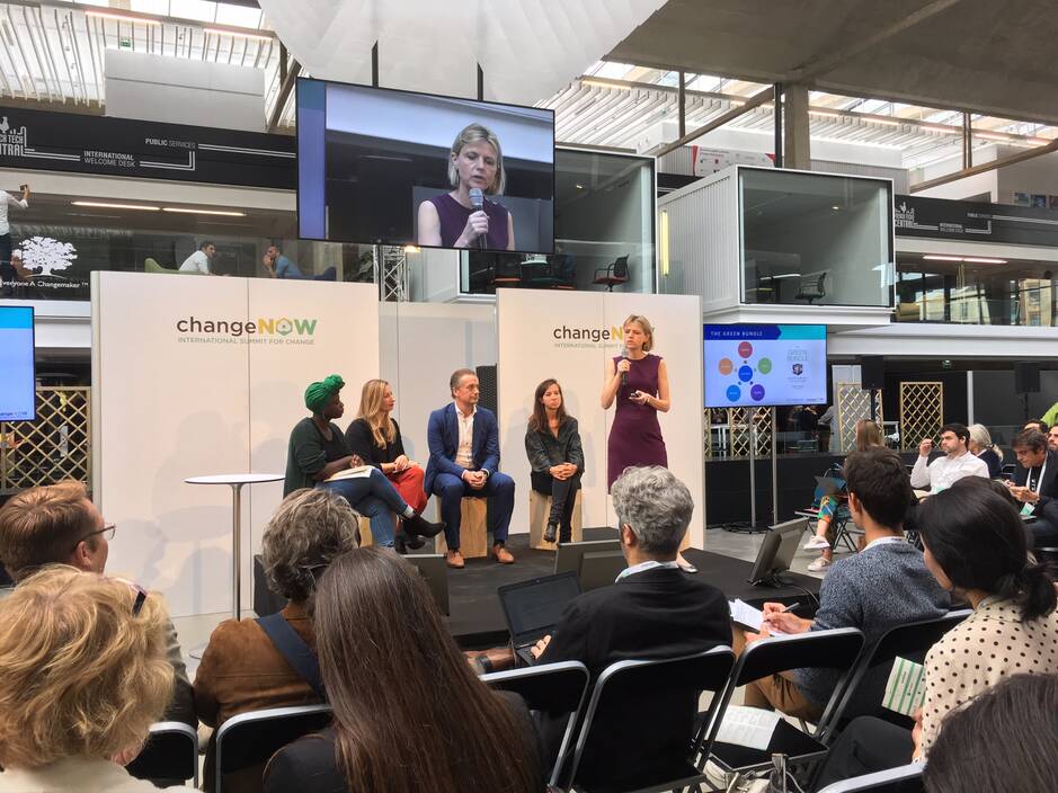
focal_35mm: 29
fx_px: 886
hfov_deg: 61.7
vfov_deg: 48.2
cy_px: 396
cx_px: 529
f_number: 2.2
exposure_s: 1/100
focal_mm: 4.15
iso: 40
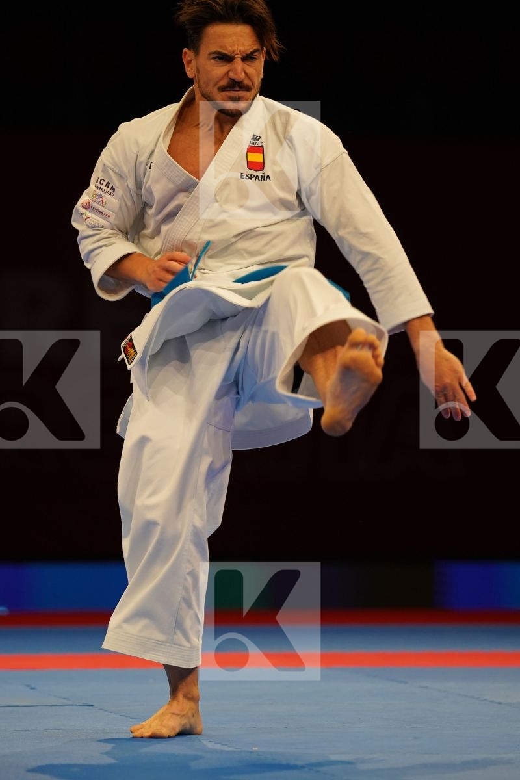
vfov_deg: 7.7
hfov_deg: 5.1
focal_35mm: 267
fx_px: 5785
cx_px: 260
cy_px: 390
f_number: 2.8
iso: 1000
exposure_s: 1/500
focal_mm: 178
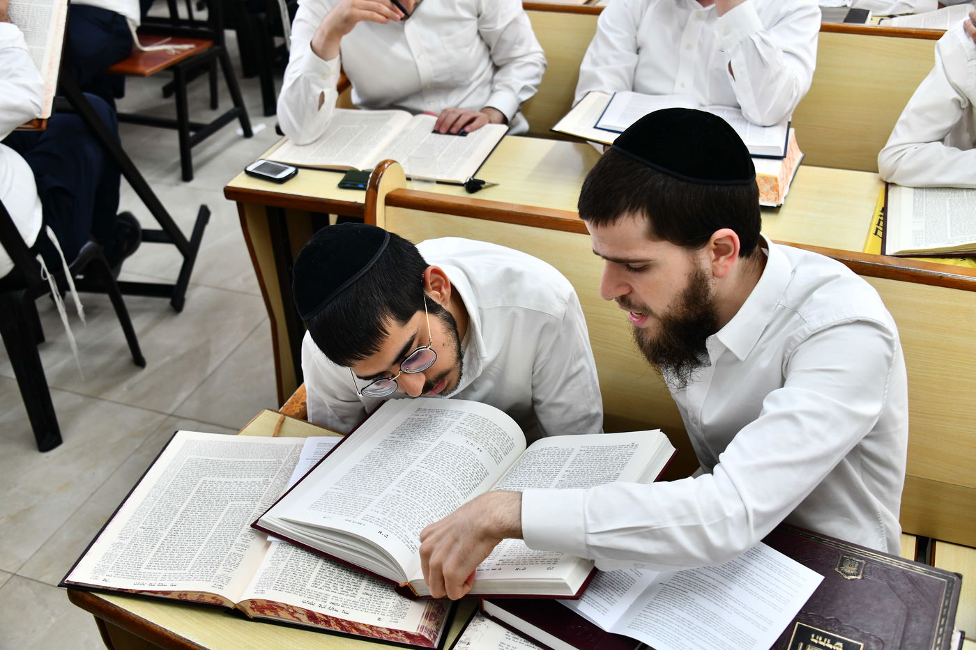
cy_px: 325
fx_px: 1084
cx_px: 488
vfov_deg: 33.4
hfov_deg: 48.5
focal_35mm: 40
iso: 800
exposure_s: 1/160
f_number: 5.6
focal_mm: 40
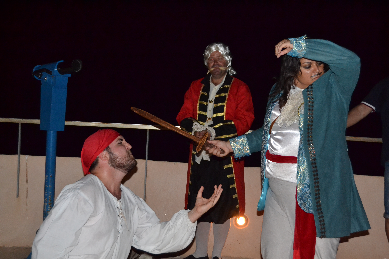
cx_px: 194
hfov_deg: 35.1
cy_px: 130
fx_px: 616
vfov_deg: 23.8
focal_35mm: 57
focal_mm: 38
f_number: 4.8
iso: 3200
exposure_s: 1/60
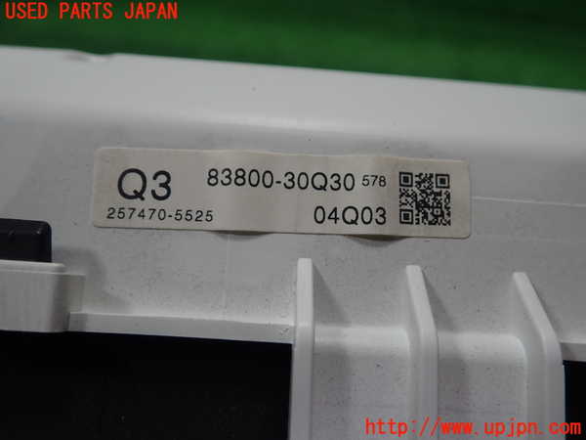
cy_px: 220
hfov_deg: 60.0
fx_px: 508
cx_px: 293
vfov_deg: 46.8
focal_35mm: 30
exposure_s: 1/200
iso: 100
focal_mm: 5.5
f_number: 2.3
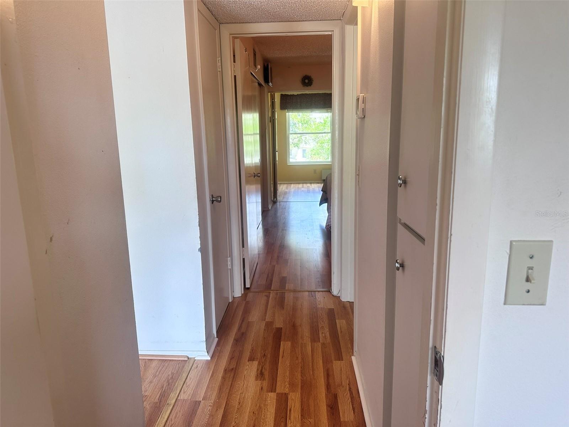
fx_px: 394
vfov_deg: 56.8
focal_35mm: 24
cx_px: 284
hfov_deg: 71.6
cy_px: 214
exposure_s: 1/60
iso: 125
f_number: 1.78
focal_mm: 6.86
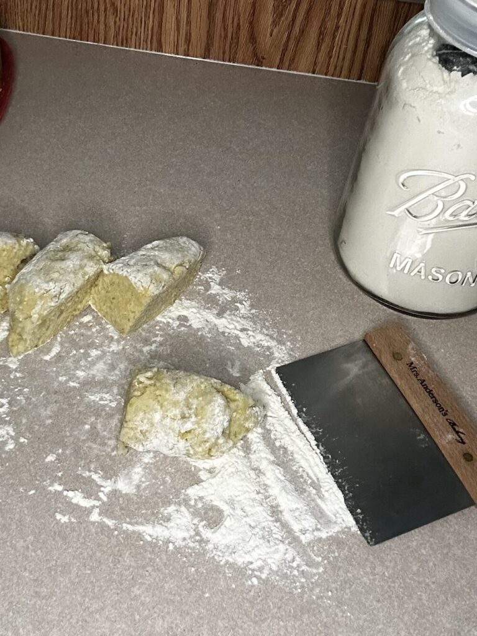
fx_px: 551
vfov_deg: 60.0
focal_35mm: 30
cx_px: 238
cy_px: 318
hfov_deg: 46.8
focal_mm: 2.69
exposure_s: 1/60
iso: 160
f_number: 1.9
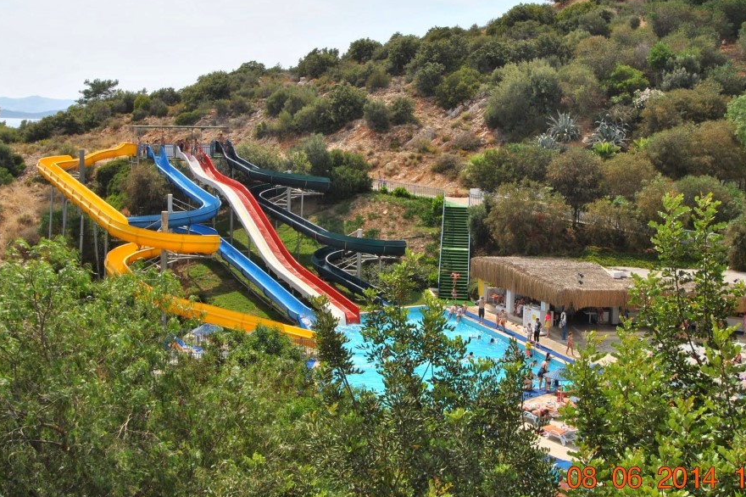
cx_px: 414
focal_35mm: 47
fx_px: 974
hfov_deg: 41.9
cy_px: 201
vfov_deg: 28.6
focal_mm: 24
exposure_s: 1/200
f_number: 10
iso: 100
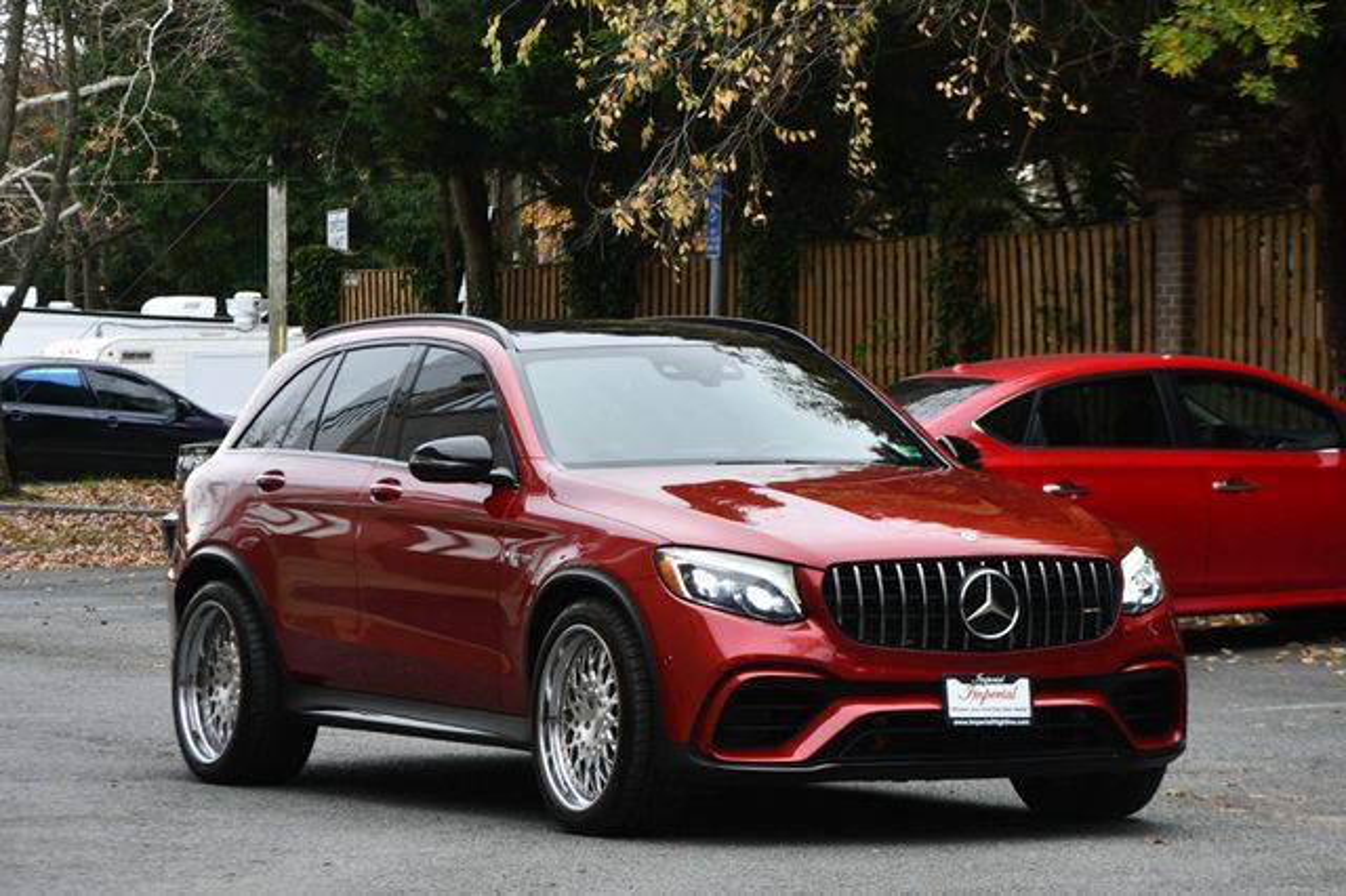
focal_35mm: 135
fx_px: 5045
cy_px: 448
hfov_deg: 15.2
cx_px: 673
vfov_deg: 10.1
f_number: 5.6
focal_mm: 90
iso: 320
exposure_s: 1/250
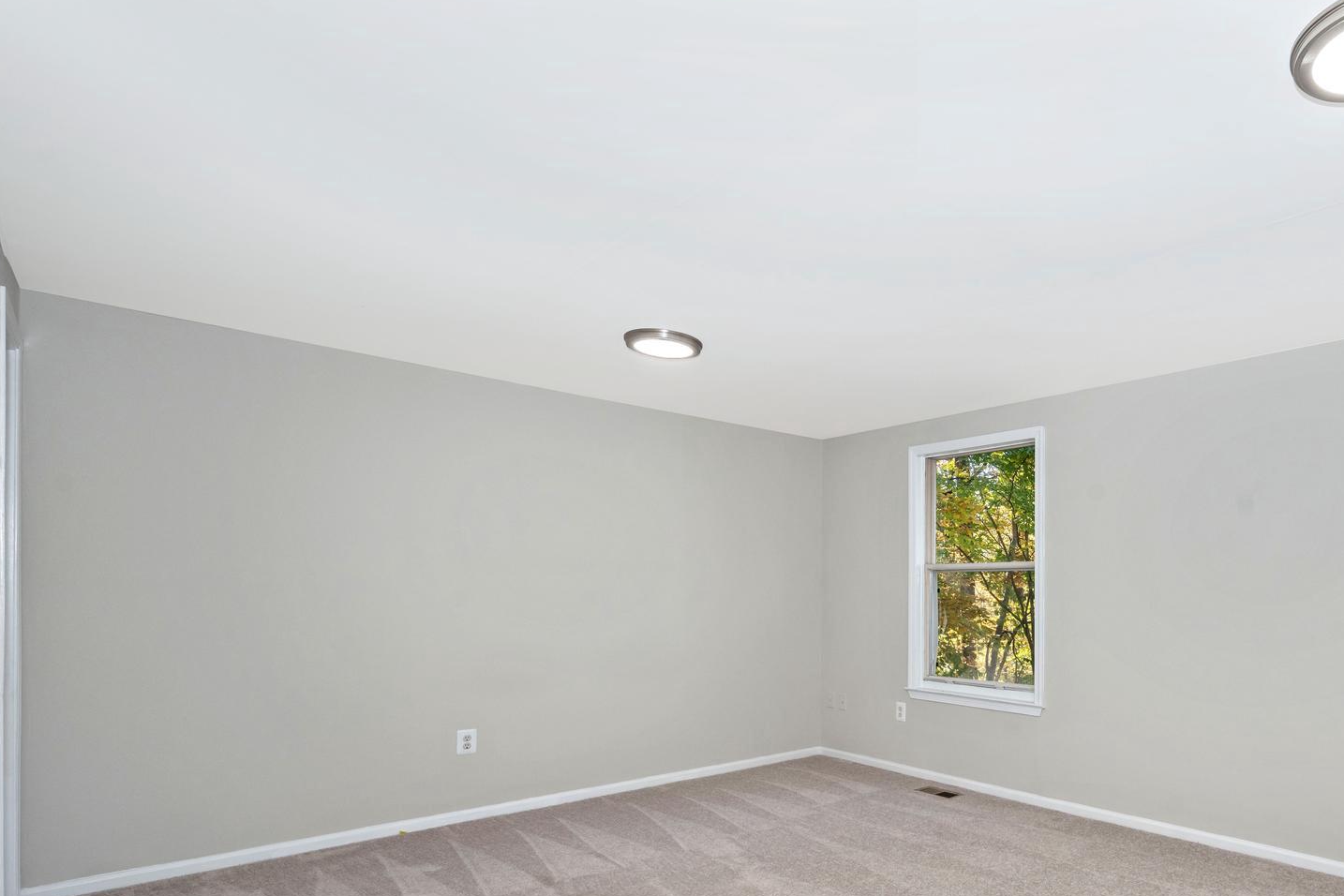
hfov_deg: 80.1
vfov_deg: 60.2
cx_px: 936
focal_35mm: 20
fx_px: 747
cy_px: 612
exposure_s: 1/60
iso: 320
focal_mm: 14
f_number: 8
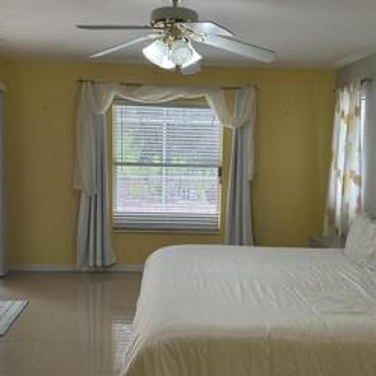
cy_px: 196
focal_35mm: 37
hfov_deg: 44.9
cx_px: 186
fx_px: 455
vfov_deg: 44.9
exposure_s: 1/147
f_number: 1.5
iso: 50
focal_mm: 5.7
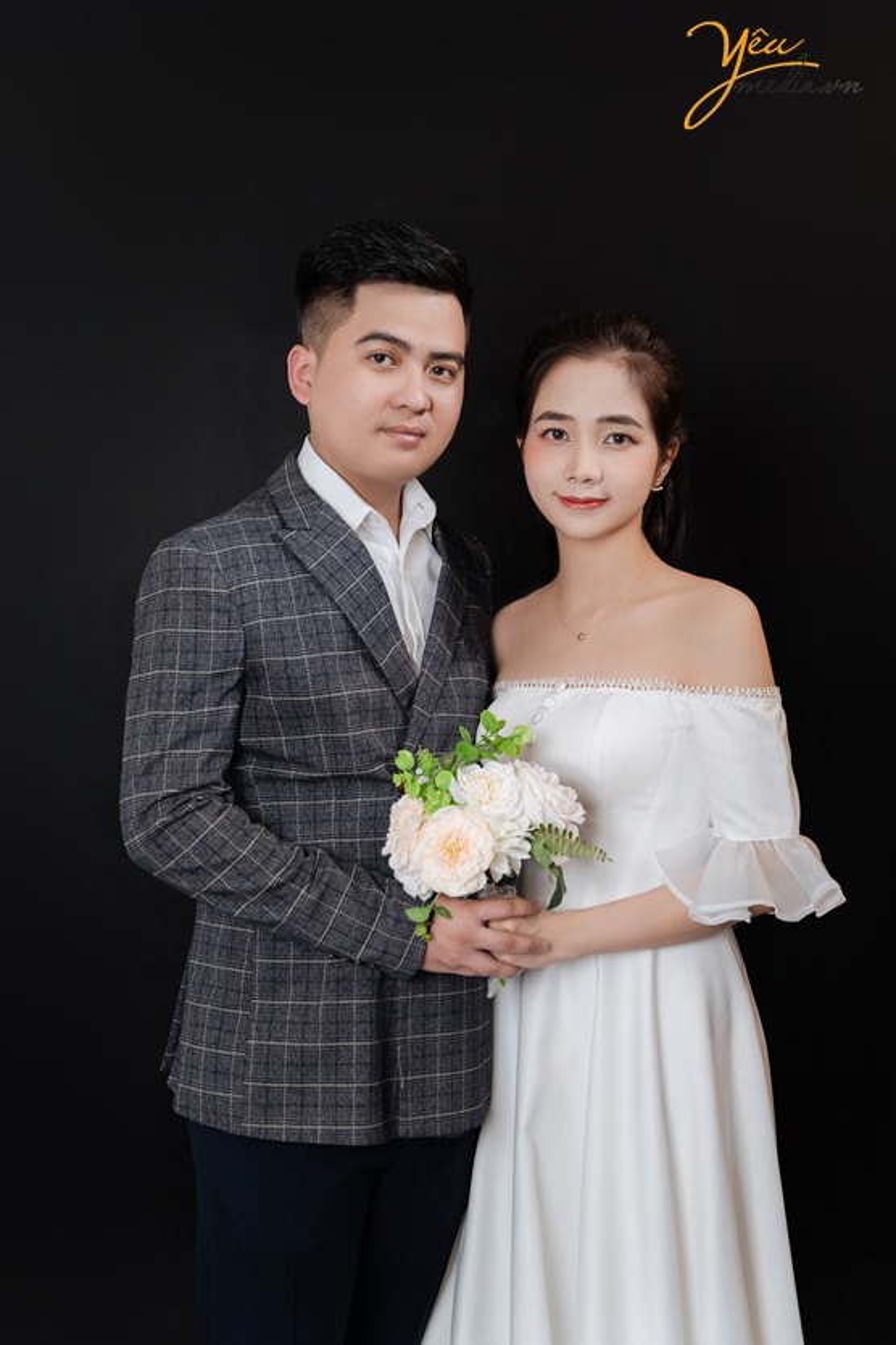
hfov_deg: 27.7
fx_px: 1818
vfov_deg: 40.6
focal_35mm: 49
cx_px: 448
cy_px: 672
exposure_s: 1/100
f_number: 3.2
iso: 50
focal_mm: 48.7
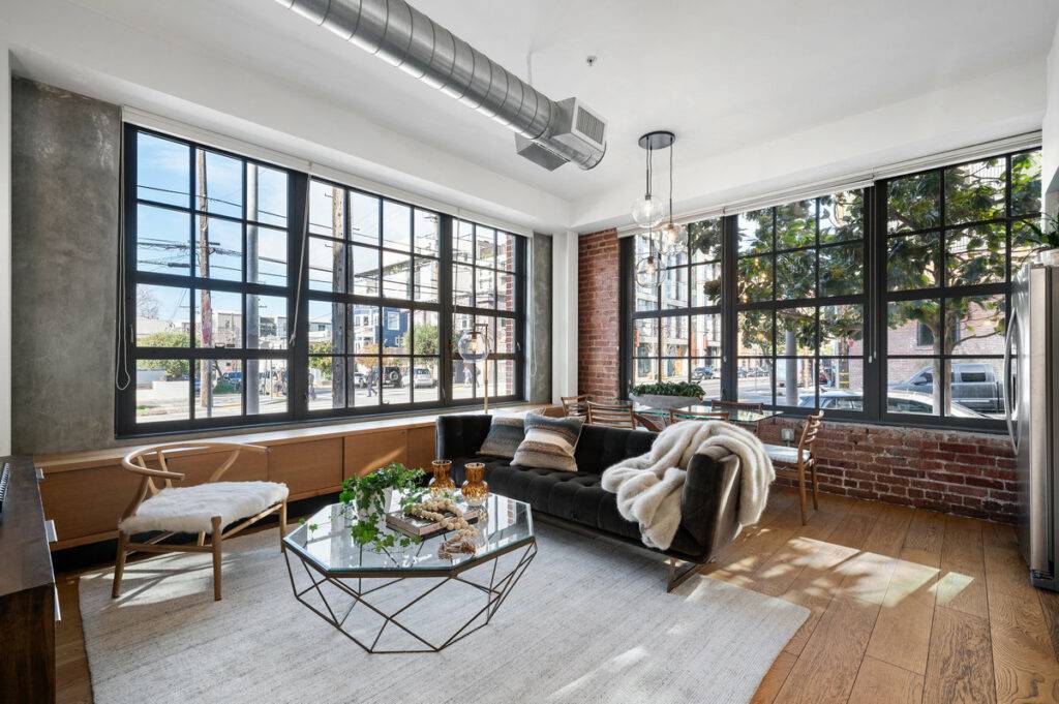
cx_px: 530
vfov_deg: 75.4
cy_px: 352
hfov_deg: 98.6
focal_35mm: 16
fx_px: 456
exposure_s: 1/20
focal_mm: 15.5
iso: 400
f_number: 9
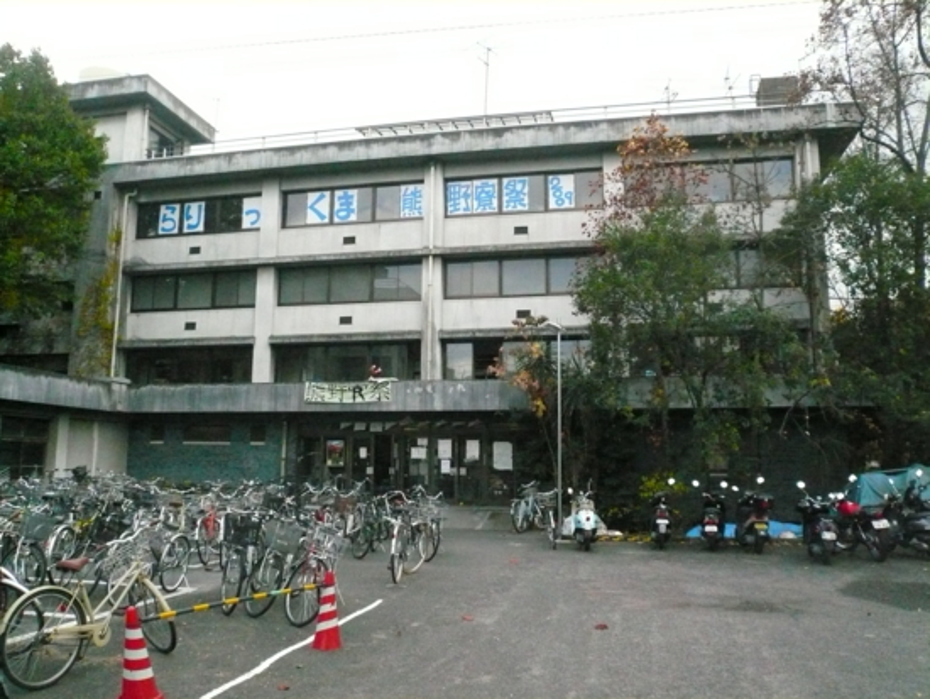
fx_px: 753
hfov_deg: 63.4
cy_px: 350
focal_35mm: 28
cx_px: 465
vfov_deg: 49.8
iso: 800
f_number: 8
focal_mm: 4.6
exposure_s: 1/320
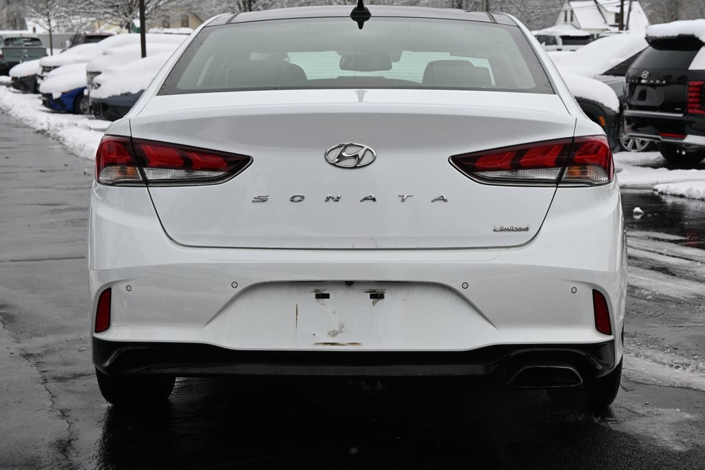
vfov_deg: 19.7
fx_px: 1351
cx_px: 352
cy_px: 235
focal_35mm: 69
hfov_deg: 29.2
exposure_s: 1/320
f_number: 6.3
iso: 100
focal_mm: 46
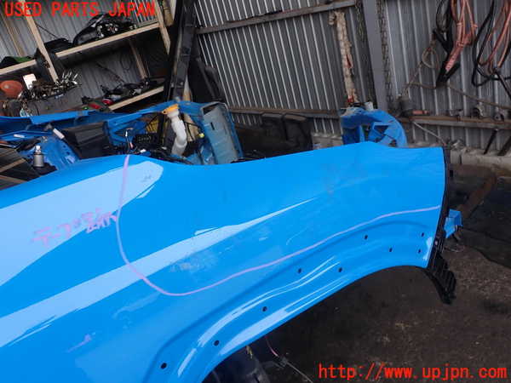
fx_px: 443
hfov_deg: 60.0
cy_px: 192
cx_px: 256
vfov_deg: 46.8
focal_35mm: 30
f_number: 3.2
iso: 100
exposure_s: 1/125
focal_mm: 5.4
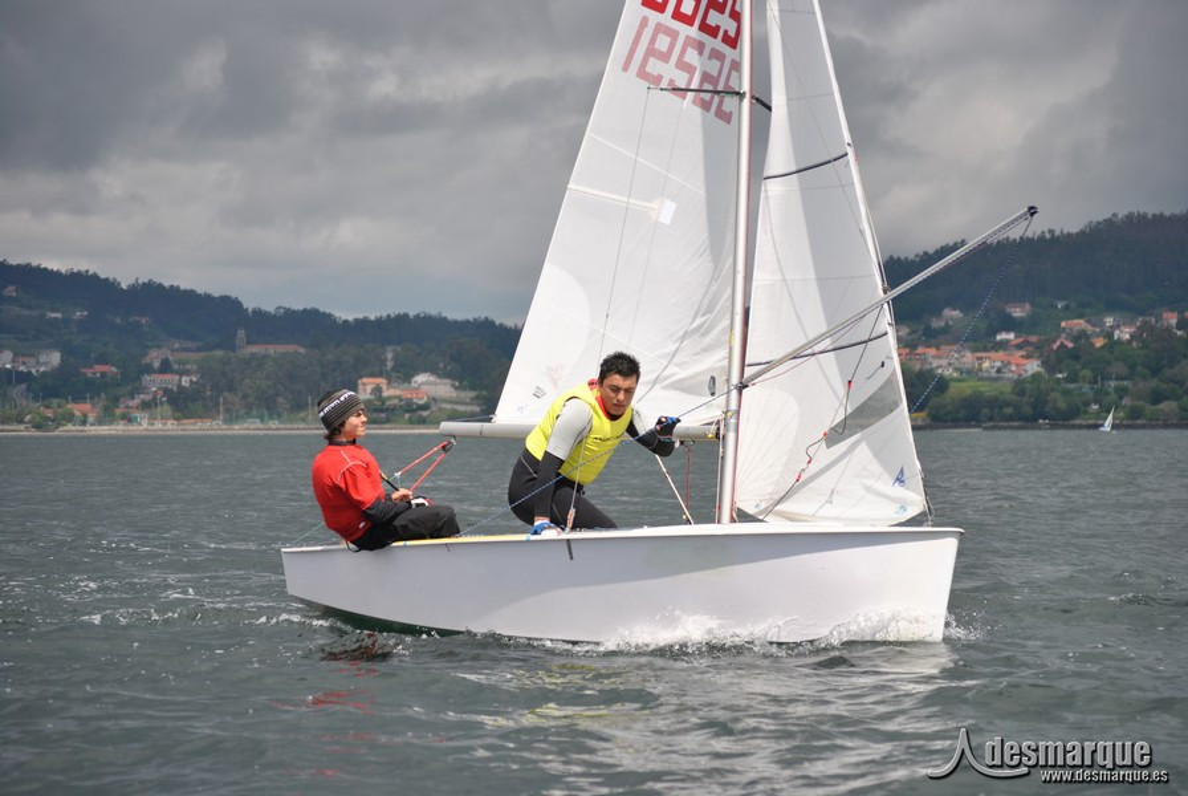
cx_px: 594
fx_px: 4064
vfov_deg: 11.2
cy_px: 398
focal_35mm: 123
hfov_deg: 16.6
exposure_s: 1/800
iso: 100
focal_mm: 82
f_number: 4.2
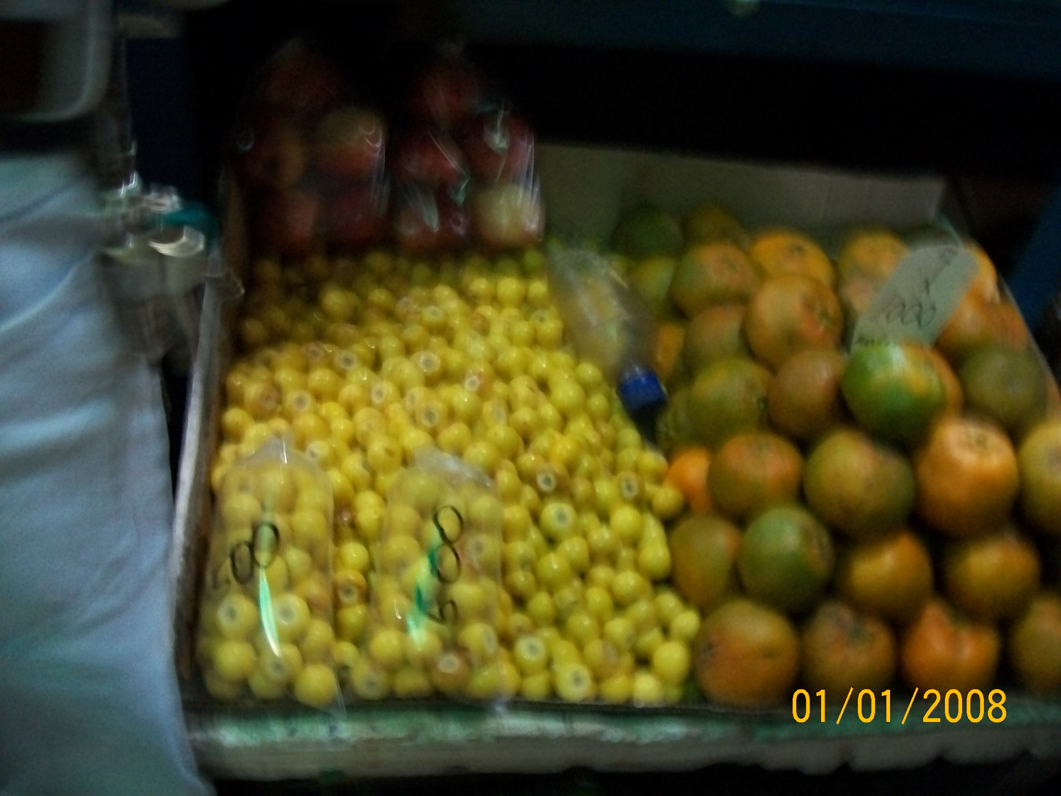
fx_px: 1103
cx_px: 530
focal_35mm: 36
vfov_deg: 39.7
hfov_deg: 51.4
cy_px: 398
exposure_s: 1/10
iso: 240
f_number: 2.7
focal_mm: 6
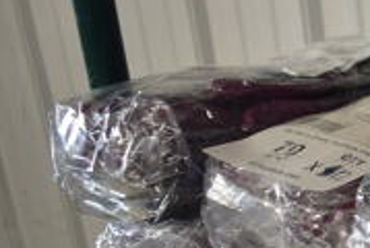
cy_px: 165
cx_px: 624
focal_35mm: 92
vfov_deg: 14.9
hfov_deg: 18.4
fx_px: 947
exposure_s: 1/30
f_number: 3.5
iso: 180
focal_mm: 18
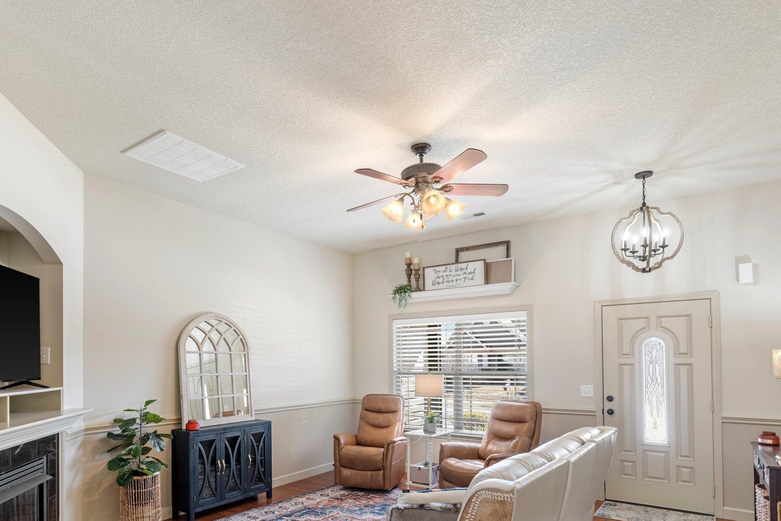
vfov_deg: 56.1
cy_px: 346
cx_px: 354
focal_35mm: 22
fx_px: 477
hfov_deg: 78.4
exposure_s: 2.5
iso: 320
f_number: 8
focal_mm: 16
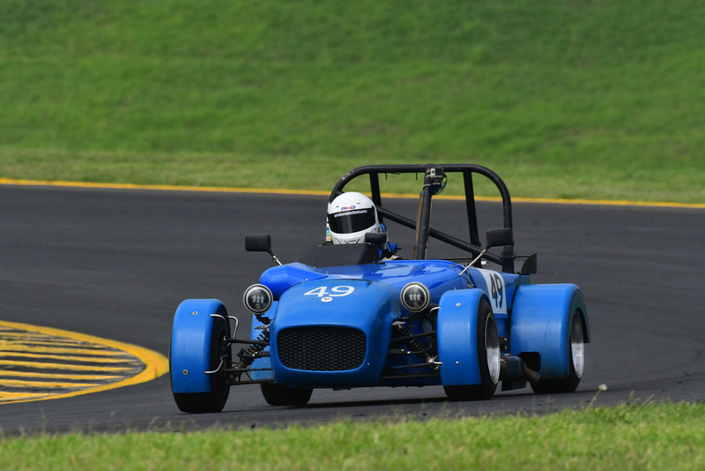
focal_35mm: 690
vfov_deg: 2.0
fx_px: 13517
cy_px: 236
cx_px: 352
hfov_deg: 3.0
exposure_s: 1/640
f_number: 10
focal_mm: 460
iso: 500
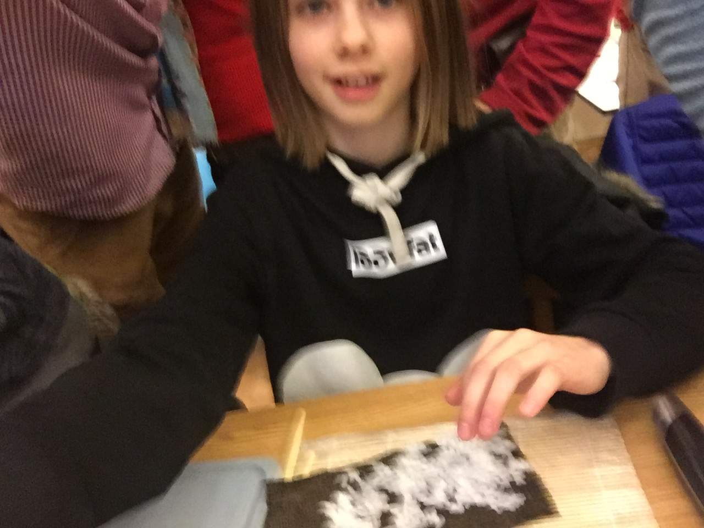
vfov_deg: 45.4
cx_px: 352
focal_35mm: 31
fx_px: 630
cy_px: 264
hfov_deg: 58.4
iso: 500
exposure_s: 1/17
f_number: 2.2
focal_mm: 2.65
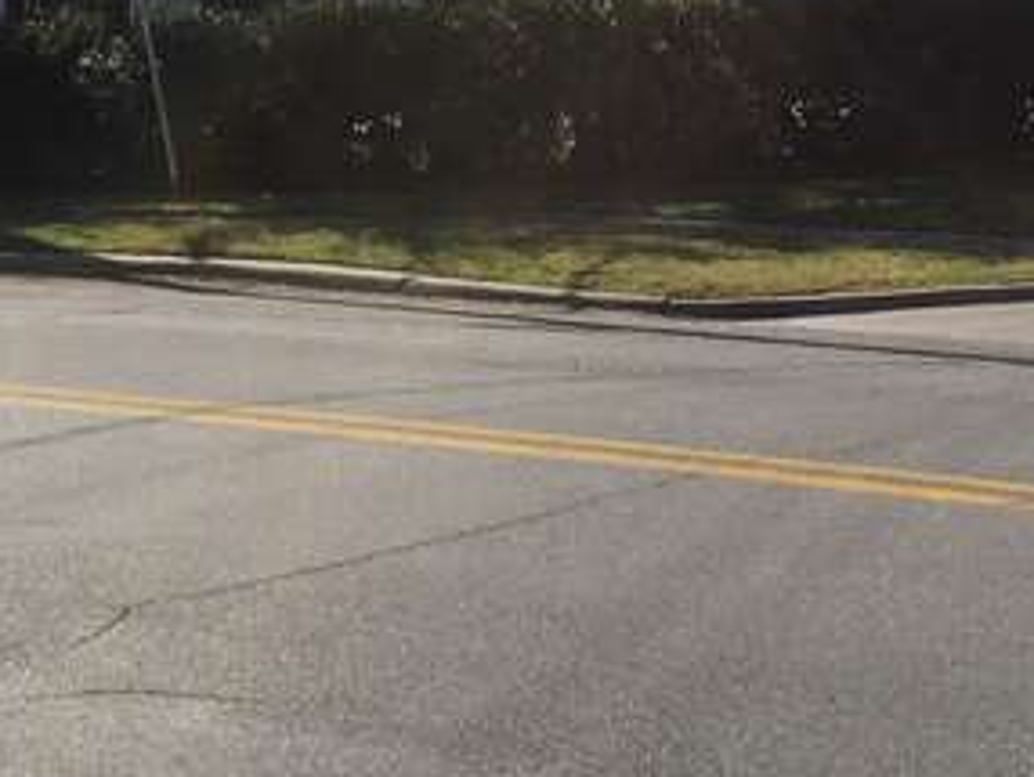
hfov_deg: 23.4
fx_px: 2422
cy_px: -163
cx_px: 951
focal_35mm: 81
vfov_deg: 17.4
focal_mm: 4.15
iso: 32
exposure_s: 1/2198
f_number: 2.2
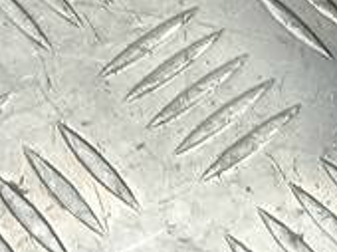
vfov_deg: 9.6
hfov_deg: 12.9
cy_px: -99
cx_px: 333
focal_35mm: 151
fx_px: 1468
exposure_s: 1/50
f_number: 1.8
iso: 80
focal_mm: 4.6
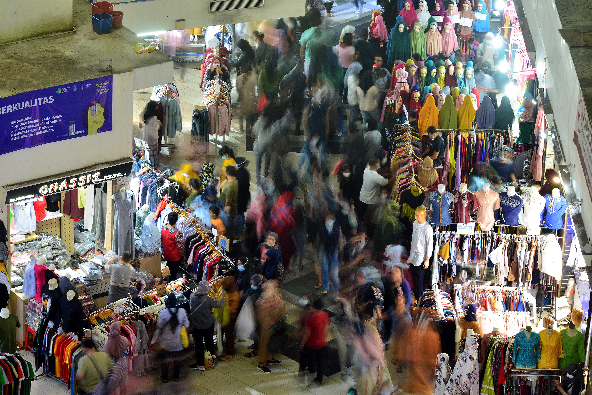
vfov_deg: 9.5
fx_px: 2385
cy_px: 198
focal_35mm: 145
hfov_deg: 14.1
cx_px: 296
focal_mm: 145
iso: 200
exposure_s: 1.3
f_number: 16
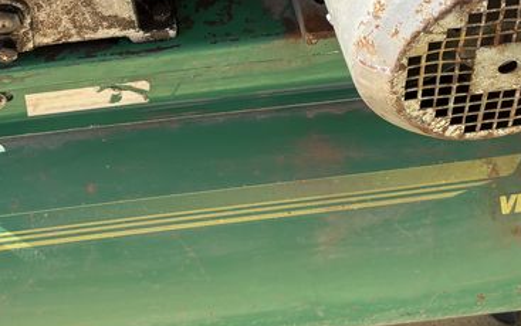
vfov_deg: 16.6
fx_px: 1066
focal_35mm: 75
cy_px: -82
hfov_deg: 27.2
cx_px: 153
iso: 64
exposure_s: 1/1239
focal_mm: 5.96
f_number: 1.6
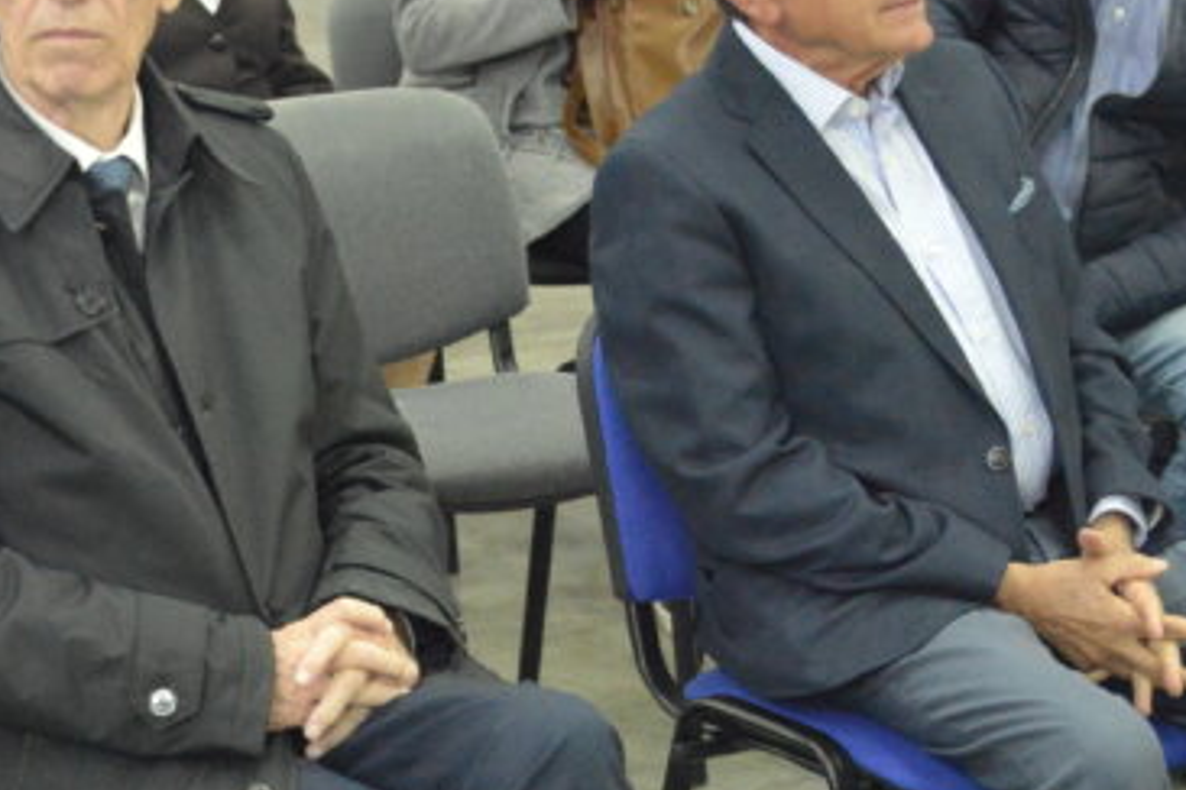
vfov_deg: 12.2
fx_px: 3689
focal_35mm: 112
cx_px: 282
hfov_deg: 18.1
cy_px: 614
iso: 6400
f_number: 4
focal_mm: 40
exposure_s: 1/50
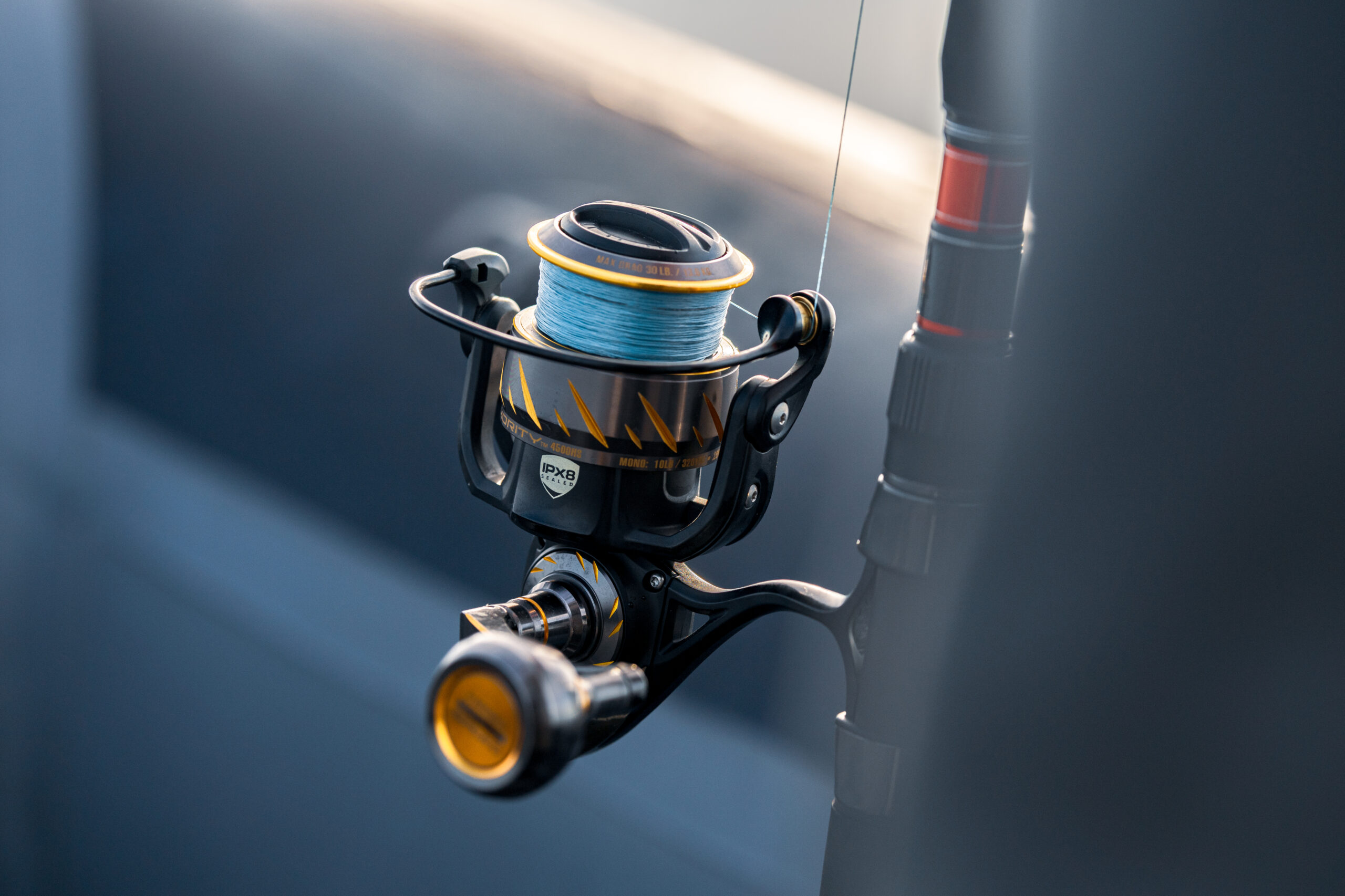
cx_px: 672
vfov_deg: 11.4
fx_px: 4482
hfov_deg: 17.1
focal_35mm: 120
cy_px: 448
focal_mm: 100
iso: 100
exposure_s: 1/2000
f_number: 3.5
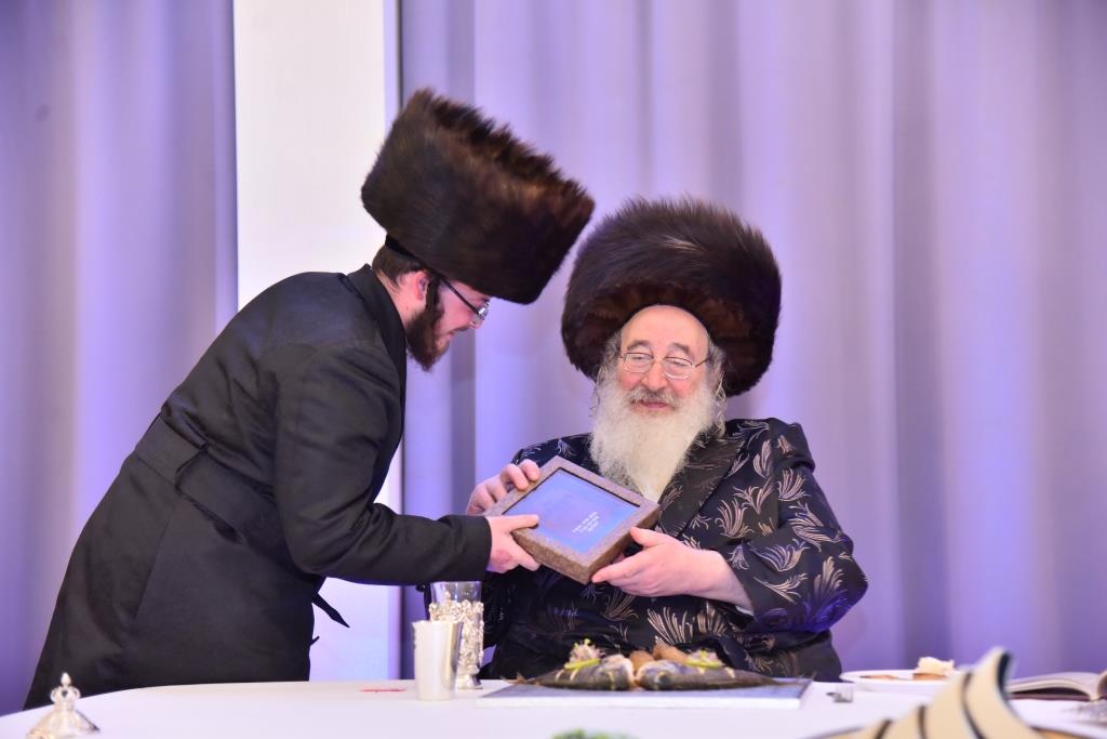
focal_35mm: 65
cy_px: 370
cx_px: 554
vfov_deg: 20.9
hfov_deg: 31.0
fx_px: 1999
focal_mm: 65
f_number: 4
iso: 1600
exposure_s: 1/100
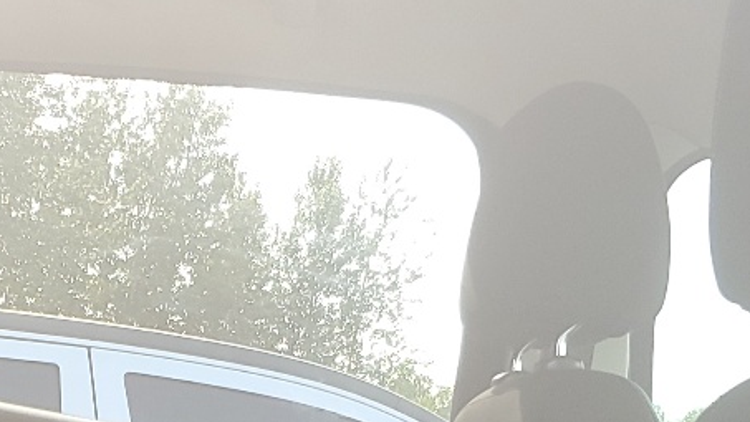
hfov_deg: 21.1
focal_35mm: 100
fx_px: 1989
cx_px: 166
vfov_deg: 11.3
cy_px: 765
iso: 61
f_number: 1.5
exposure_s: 1/120
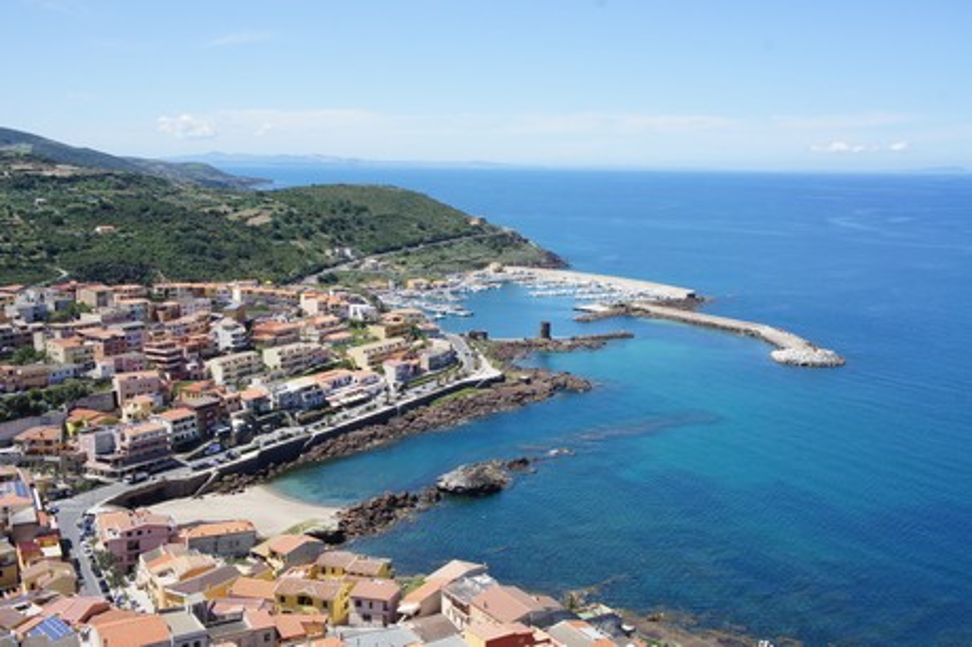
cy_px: 324
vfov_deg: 33.0
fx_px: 1093
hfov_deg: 48.0
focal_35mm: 40
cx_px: 486
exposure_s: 1/160
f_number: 13
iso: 200
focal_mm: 27
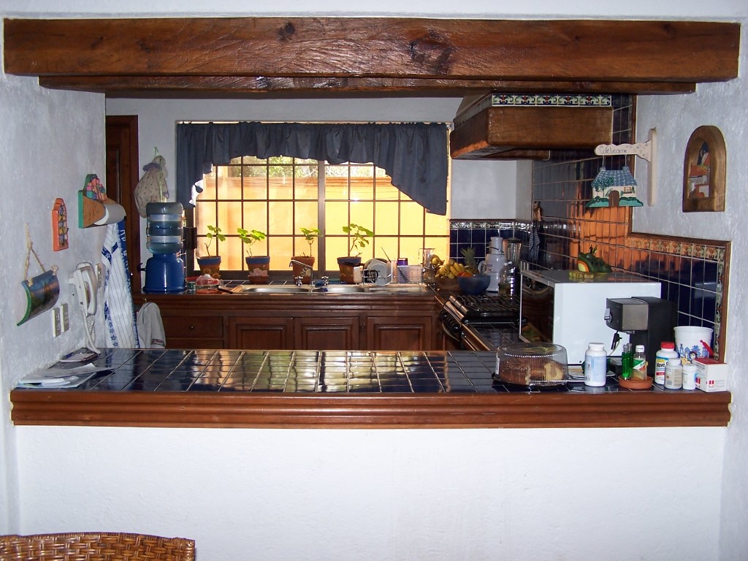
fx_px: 821
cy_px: 280
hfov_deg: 49.0
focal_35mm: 38
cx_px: 374
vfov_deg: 37.7
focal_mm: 6.3
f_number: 2.8
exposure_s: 1/60
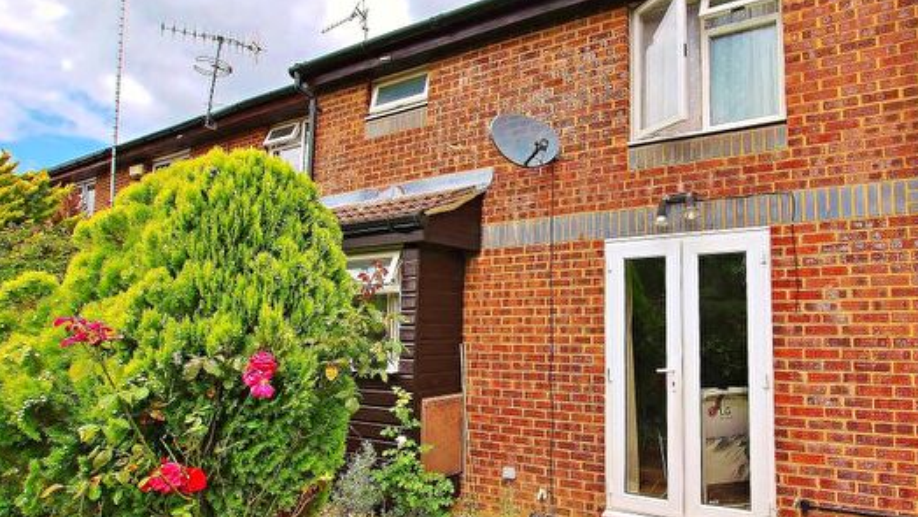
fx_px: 511
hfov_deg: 81.4
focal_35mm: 21
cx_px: 603
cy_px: 286
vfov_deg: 53.5
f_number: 6.3
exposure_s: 1/160
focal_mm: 10
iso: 100
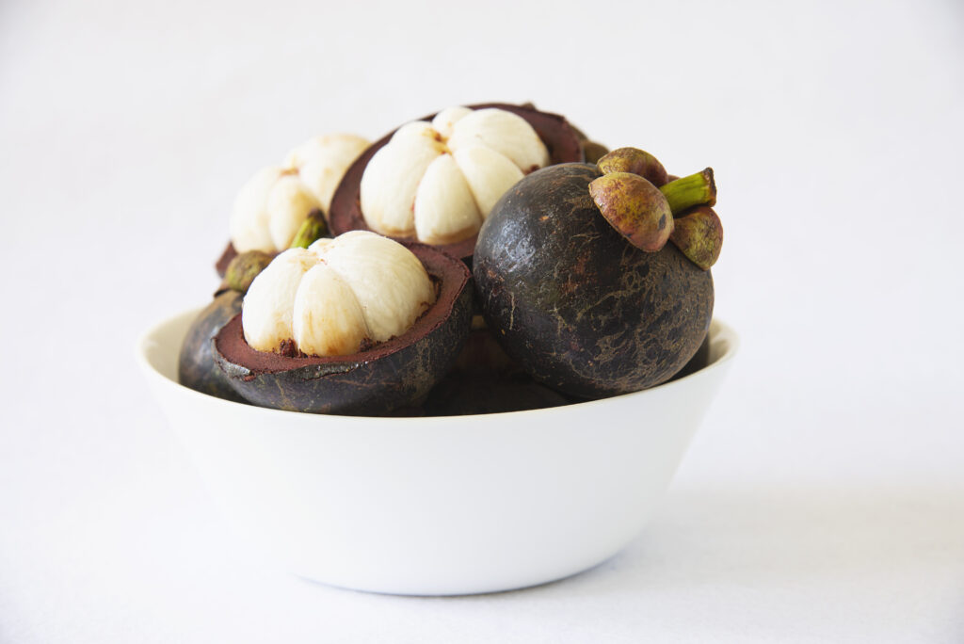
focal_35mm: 98
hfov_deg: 20.8
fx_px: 2626
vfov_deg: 14.0
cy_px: 322
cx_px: 482
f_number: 8
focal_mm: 98
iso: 200
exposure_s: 1/13
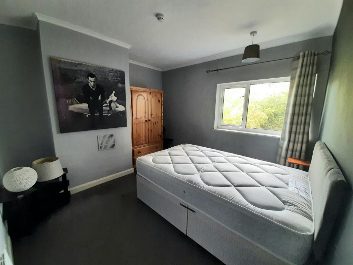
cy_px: 132
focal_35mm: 13
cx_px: 176
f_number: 2.2
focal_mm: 1.42
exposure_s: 1/50
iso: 160
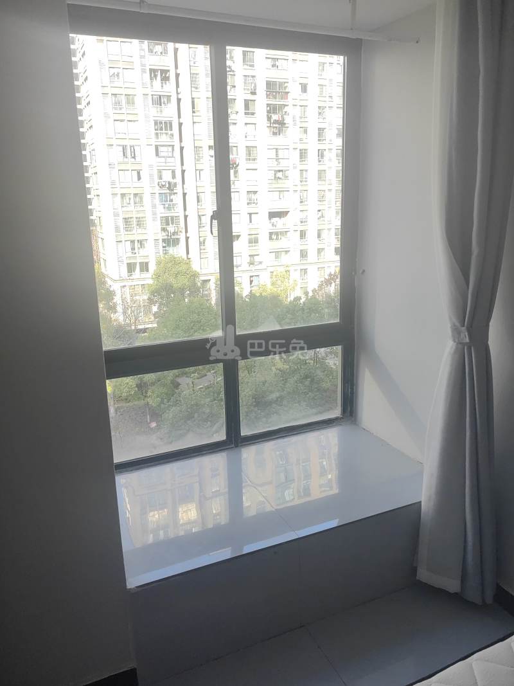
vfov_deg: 65.3
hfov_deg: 51.3
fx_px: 535
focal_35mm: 27
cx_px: 257
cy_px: 343
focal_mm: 5.54
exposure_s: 1/841
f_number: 1.8
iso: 160
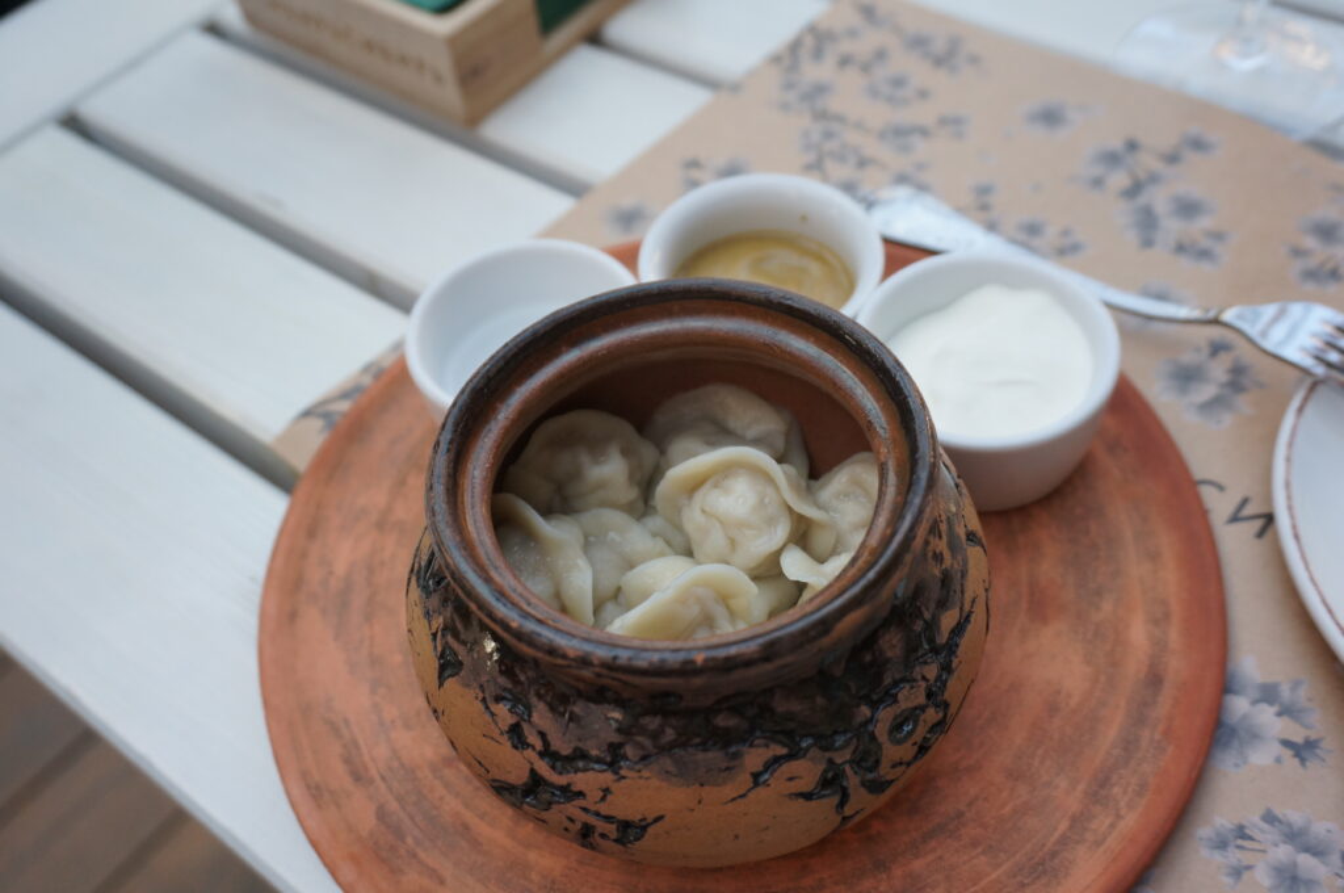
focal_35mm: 33
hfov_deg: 57.3
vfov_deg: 39.9
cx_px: 672
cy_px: 446
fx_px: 1230
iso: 500
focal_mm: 22
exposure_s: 1/160
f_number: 4
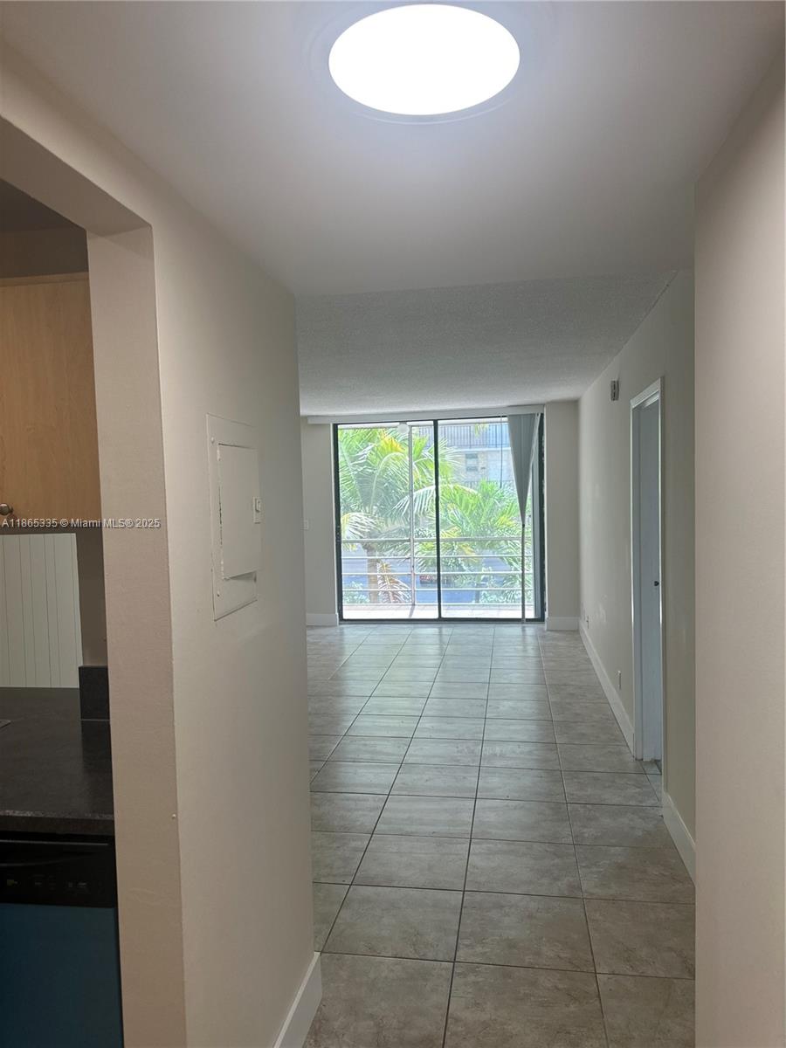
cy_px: 524
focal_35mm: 24
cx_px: 393
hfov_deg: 56.8
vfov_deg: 71.6
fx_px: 727
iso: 64
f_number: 1.78
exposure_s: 1/194
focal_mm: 6.86
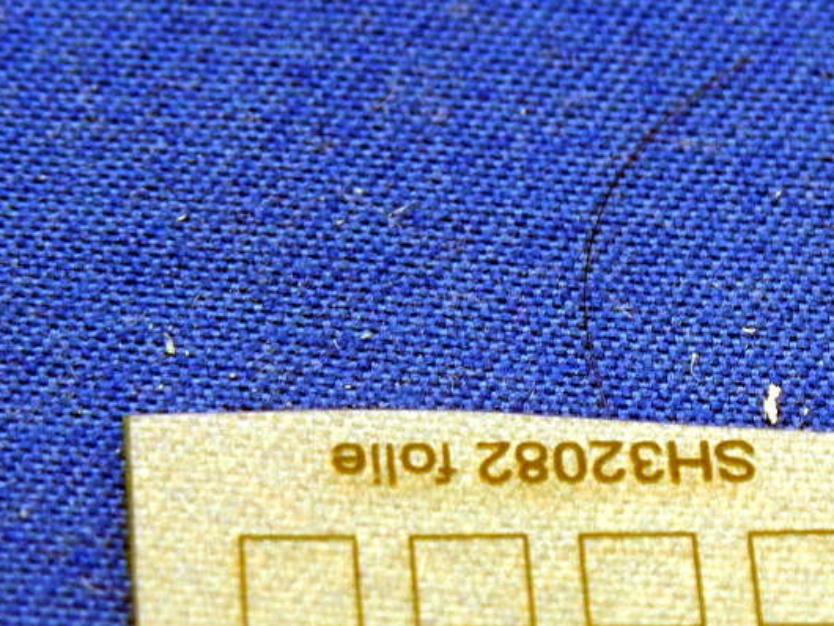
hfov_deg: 8.7
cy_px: 464
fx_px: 5447
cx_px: 656
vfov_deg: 6.6
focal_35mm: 226
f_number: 4
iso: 277
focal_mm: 20.8
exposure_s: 1/30
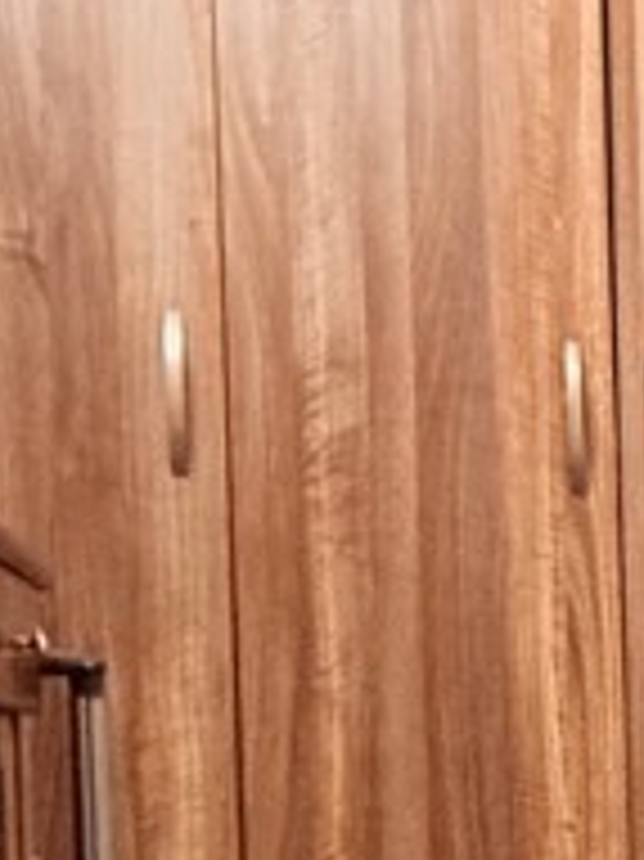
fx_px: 1862
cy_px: 878
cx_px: 1450
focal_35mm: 75
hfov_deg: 14.5
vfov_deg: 24.7
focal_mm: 2.22
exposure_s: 1/50
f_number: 2.2
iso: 320
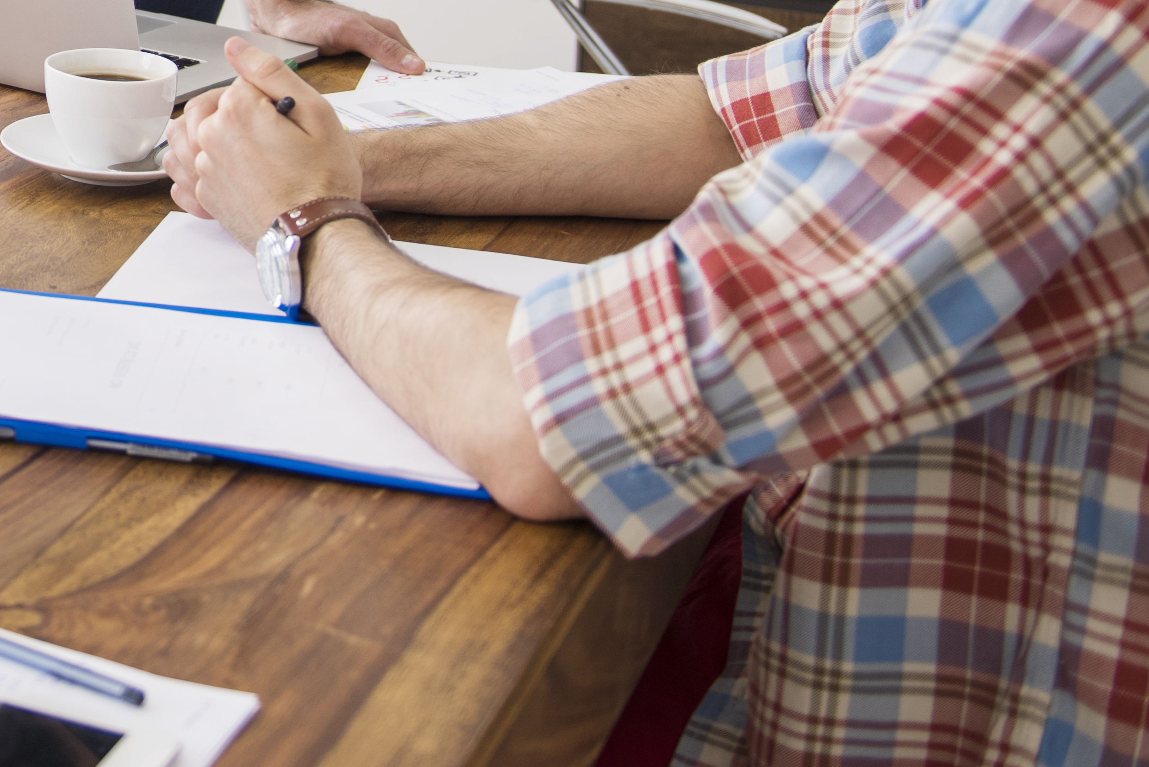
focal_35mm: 86
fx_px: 2745
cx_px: -308
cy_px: -316
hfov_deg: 21.6
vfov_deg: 15.0
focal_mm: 29
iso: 100
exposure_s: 1/60
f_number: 2.8
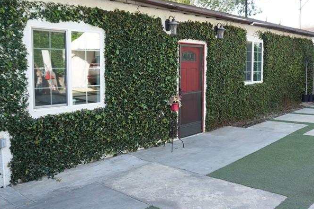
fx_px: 323
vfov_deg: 35.9
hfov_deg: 51.9
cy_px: 96
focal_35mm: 37
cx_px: 166
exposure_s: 1/60
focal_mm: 16
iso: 100
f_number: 4
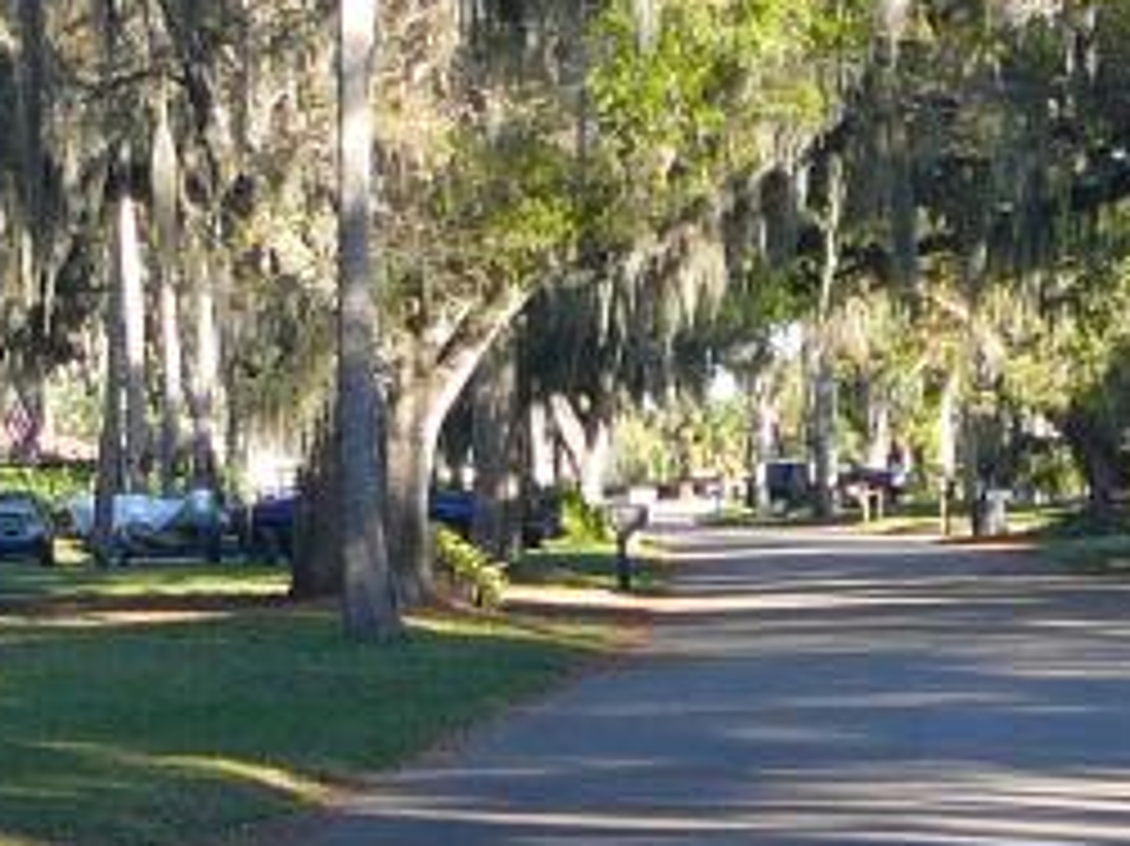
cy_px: 464
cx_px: 1013
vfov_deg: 10.4
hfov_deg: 13.7
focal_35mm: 143
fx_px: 4666
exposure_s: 1/200
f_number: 2.8
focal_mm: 5.2
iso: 80
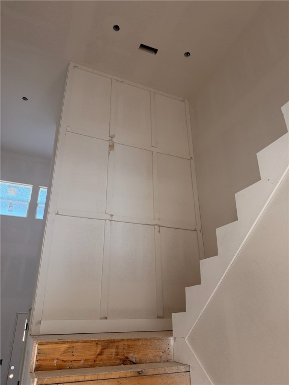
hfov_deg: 56.8
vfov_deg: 71.6
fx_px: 267
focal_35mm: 24
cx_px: 144
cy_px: 192
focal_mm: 6.76
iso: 160
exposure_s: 1/121
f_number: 1.78
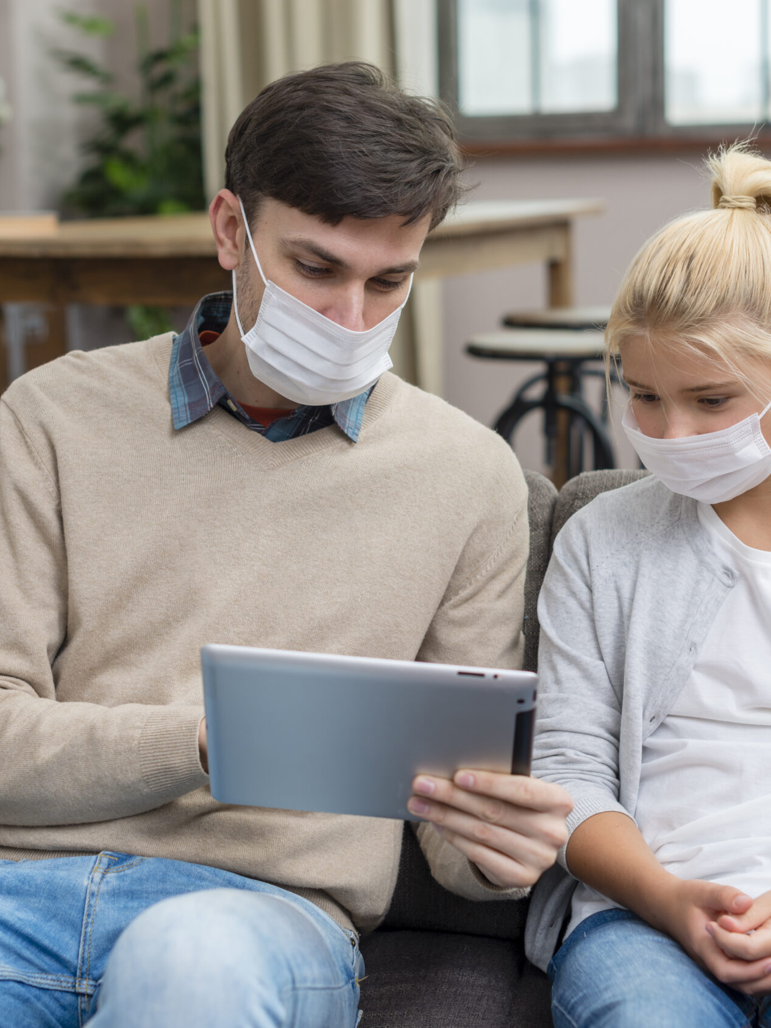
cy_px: 510
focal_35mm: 73
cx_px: 375
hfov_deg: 20.2
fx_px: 2168
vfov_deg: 26.7
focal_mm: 50
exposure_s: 1/160
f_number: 3.2
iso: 100
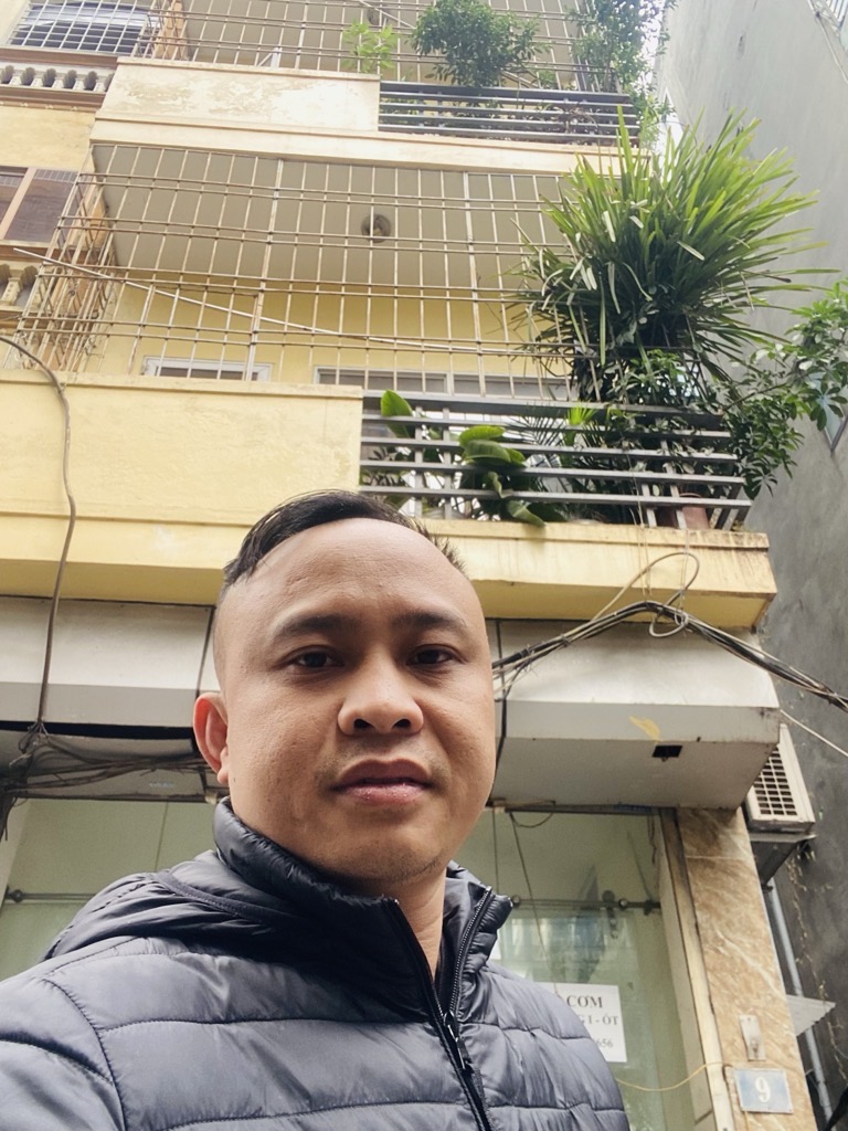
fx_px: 980
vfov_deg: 60.0
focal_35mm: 30
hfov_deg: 46.8
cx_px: 424
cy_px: 566
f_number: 2.2
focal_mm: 2.71
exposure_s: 1/73
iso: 100
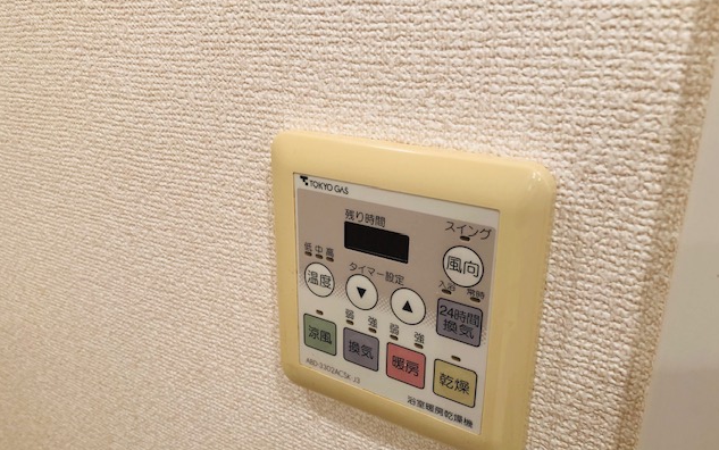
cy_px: 234
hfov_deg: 62.9
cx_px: 361
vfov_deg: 41.9
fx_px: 588
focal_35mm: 30
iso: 25
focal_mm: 3.99
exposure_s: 1/33
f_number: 1.8
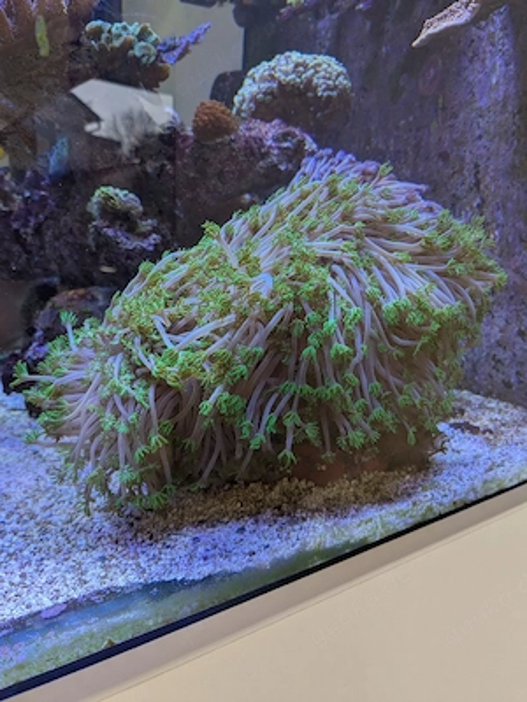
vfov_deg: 65.3
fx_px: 548
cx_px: 264
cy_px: 351
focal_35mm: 27
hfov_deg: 51.4
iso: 63
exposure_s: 1/200
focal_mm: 4.38
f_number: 1.73
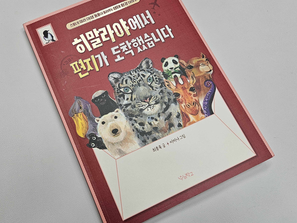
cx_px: 122
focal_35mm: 32
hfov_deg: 56.5
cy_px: 103
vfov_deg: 44.1
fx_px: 275
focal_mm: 5.4
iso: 80
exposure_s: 1/120
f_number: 1.8
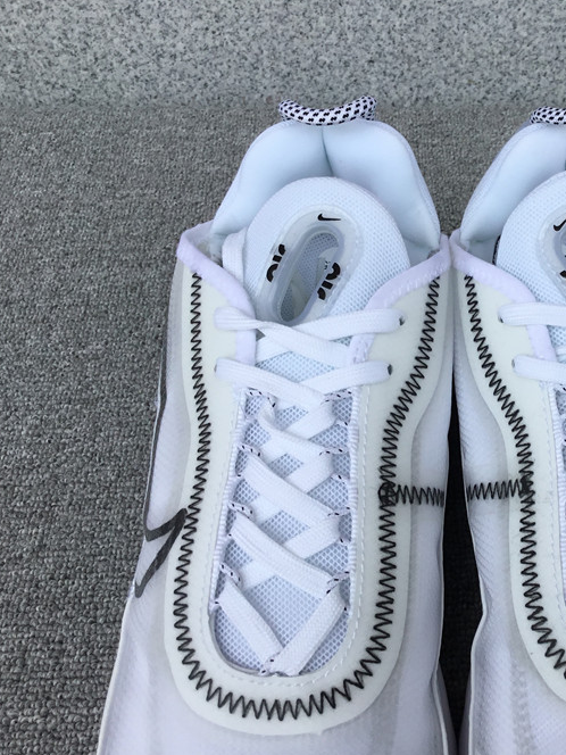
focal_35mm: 42
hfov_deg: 33.0
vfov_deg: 44.8
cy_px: 380
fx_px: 916
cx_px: 485
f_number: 2.4
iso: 25
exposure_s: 1/525
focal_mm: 3.3
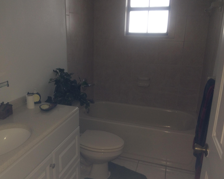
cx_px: 103
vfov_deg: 47.1
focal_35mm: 31
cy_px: 89
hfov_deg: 57.1
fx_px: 206
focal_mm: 4.15
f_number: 2.2
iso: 64
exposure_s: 1/30
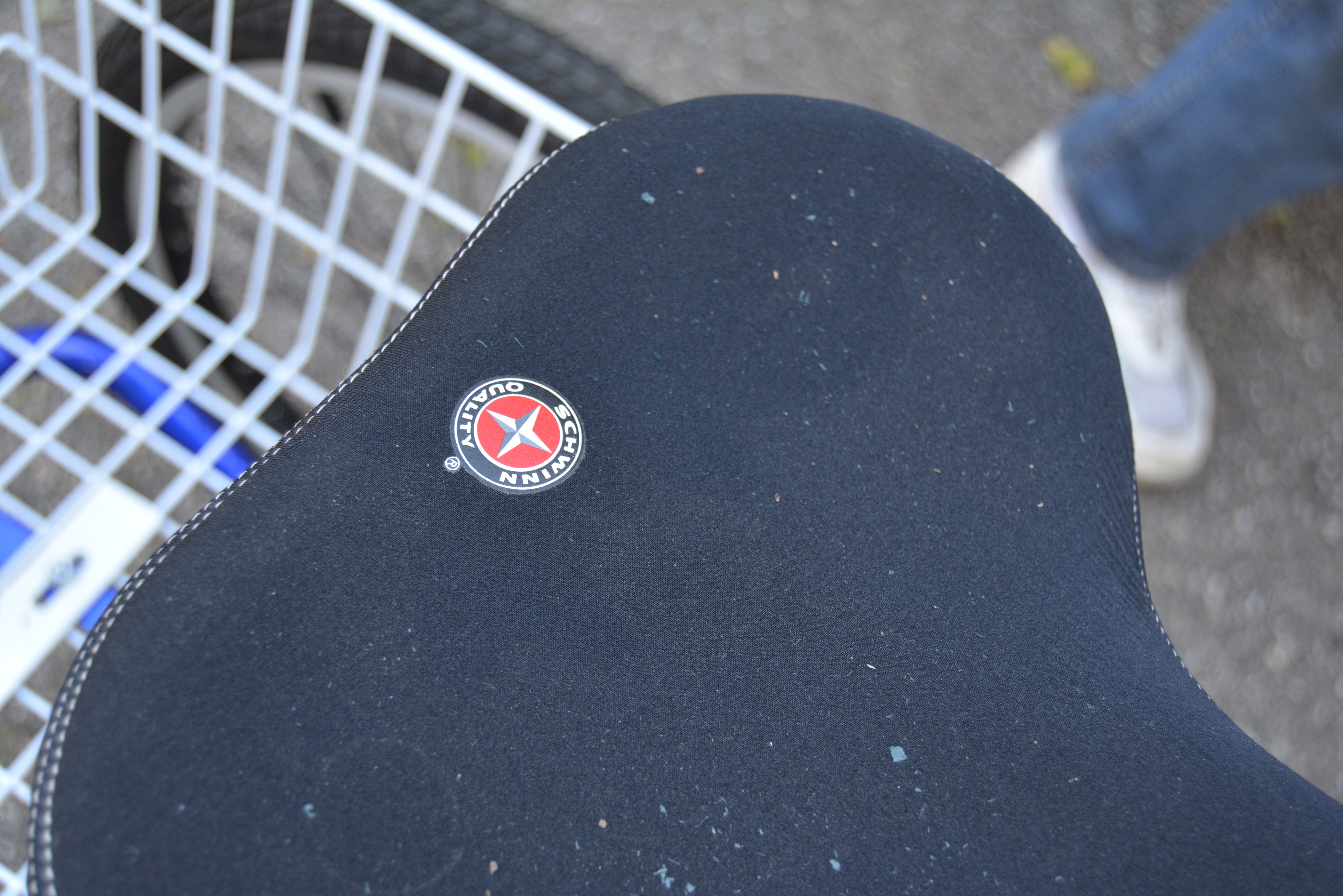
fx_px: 1791
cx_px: 672
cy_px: 448
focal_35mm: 48
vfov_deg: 28.1
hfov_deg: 41.1
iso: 400
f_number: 4.5
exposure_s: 1/80
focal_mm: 32
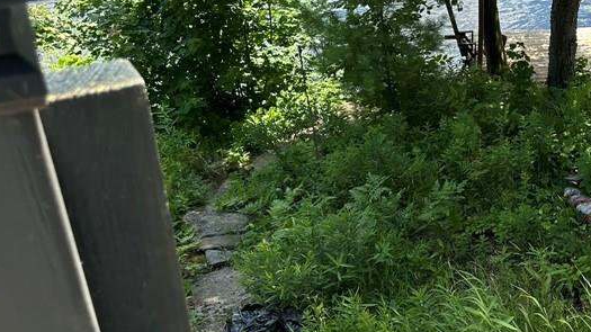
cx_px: 491
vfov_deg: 23.5
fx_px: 799
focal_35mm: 51
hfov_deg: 38.7
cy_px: 162
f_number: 1.78
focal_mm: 6.86
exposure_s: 1/1083
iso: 80
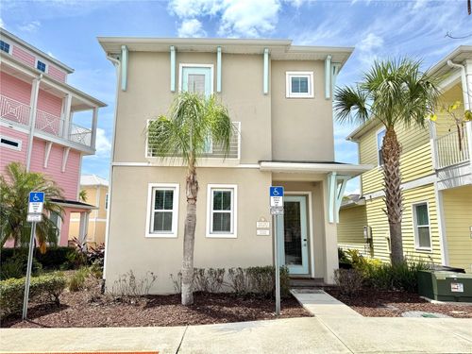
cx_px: 236
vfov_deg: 56.8
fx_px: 327
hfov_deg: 71.6
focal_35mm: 24
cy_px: 177
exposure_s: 1/5714
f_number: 1.78
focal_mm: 6.76
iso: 80
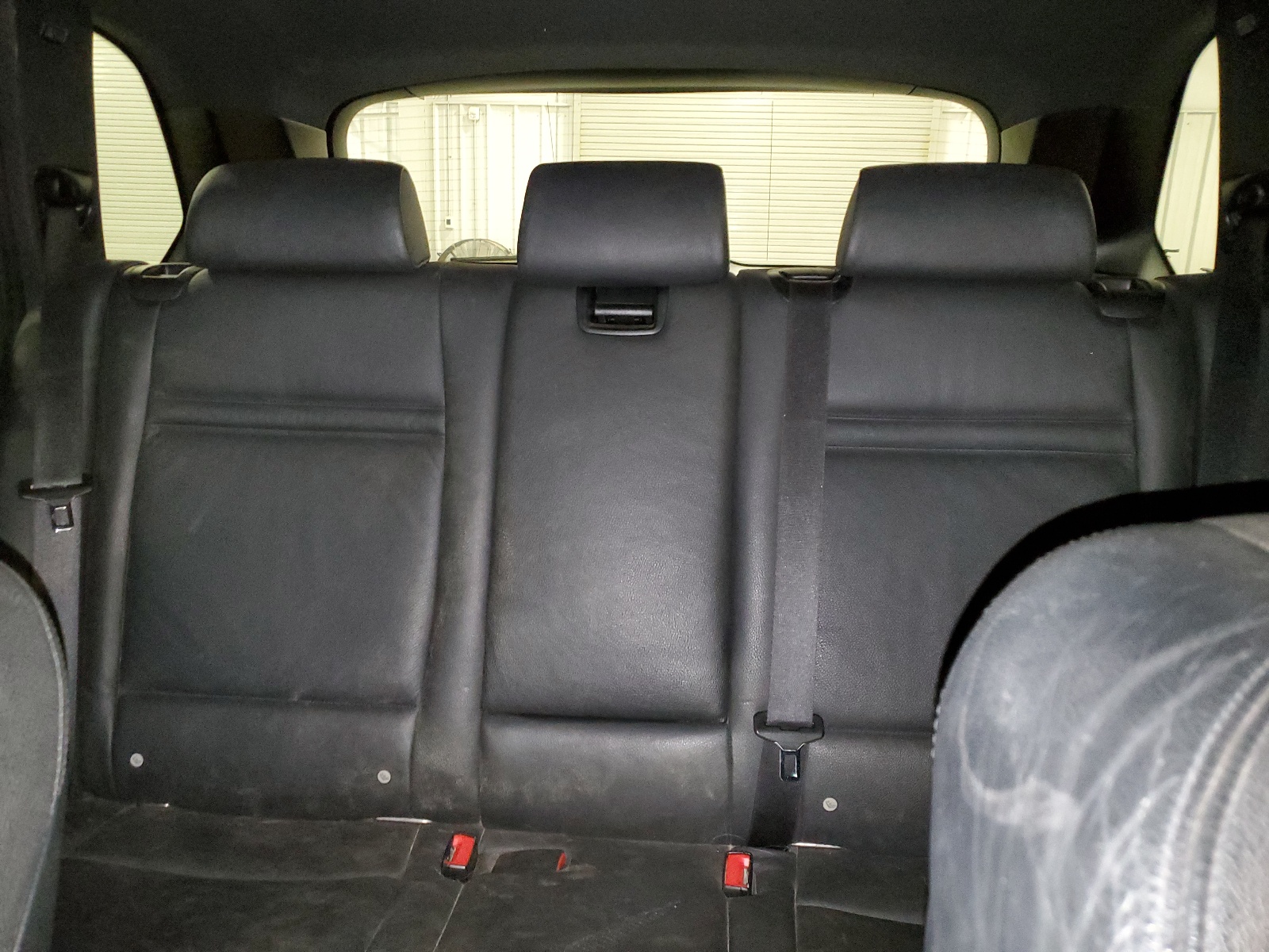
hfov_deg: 67.3
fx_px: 953
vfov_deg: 53.1
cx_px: 634
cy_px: 476
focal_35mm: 26
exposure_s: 1/15
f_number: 1.5
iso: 597
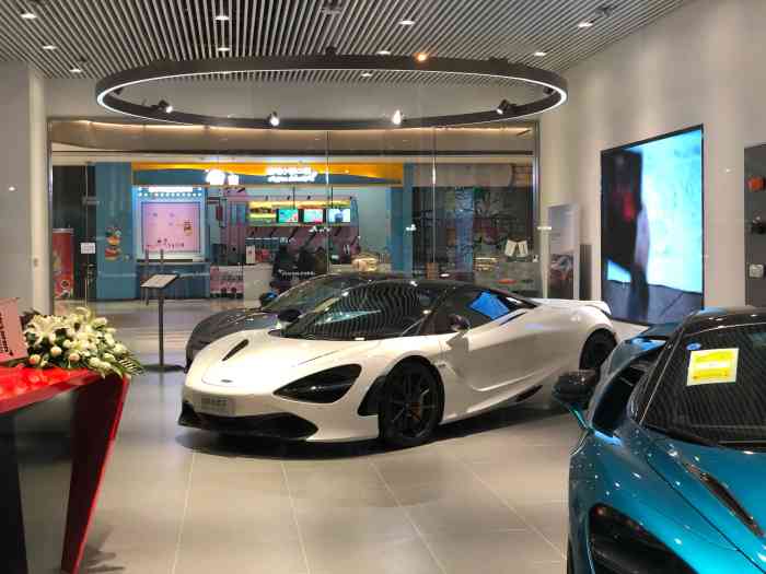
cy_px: 287
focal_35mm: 52
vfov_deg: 28.0
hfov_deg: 36.8
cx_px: 383
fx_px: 1151
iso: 80
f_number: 2.4
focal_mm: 6
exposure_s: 1/33
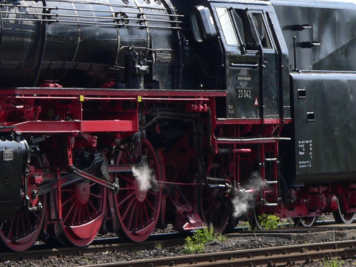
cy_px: 114
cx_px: 58
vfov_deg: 5.1
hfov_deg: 6.8
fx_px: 3002
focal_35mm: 292
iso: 80
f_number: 4
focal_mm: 19.5
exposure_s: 1/320
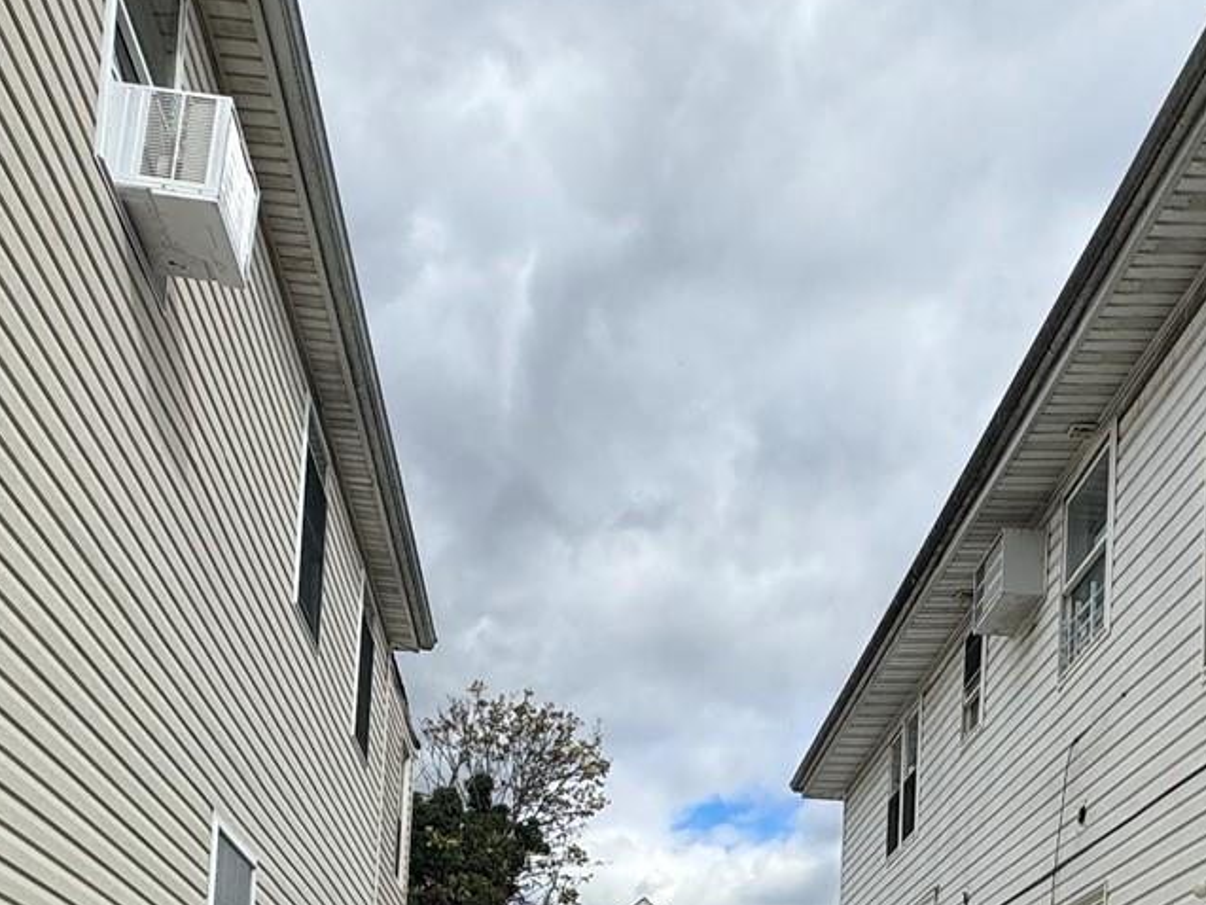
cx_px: 613
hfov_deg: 42.1
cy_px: 1127
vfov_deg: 27.7
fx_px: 1568
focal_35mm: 45
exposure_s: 1/2146
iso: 50
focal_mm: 2.22
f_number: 2.2
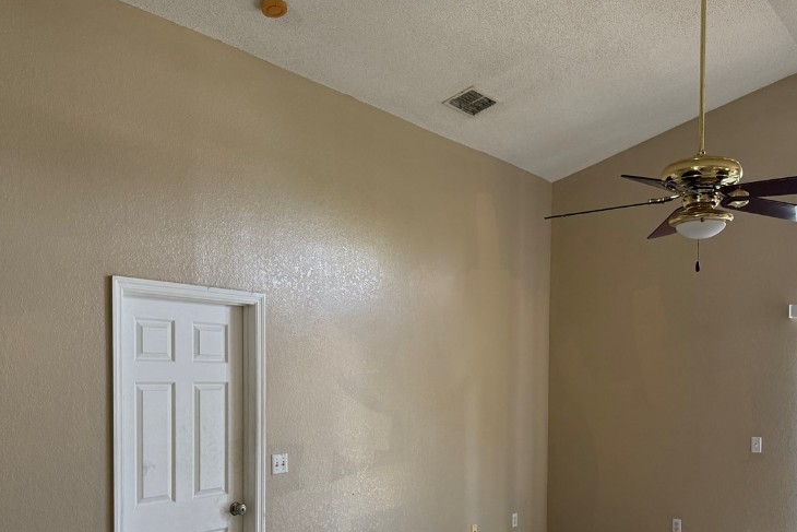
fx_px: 775
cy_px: 393
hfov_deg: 54.2
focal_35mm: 35
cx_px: 464
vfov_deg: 37.0
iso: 200
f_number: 1.78
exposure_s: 1/100
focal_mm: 6.76
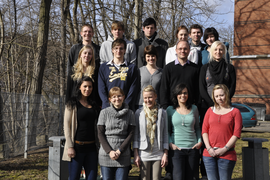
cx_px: 135
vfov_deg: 23.7
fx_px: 427
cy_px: 90
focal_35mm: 57
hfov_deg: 35.1
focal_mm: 38
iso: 400
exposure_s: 1/200
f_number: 18
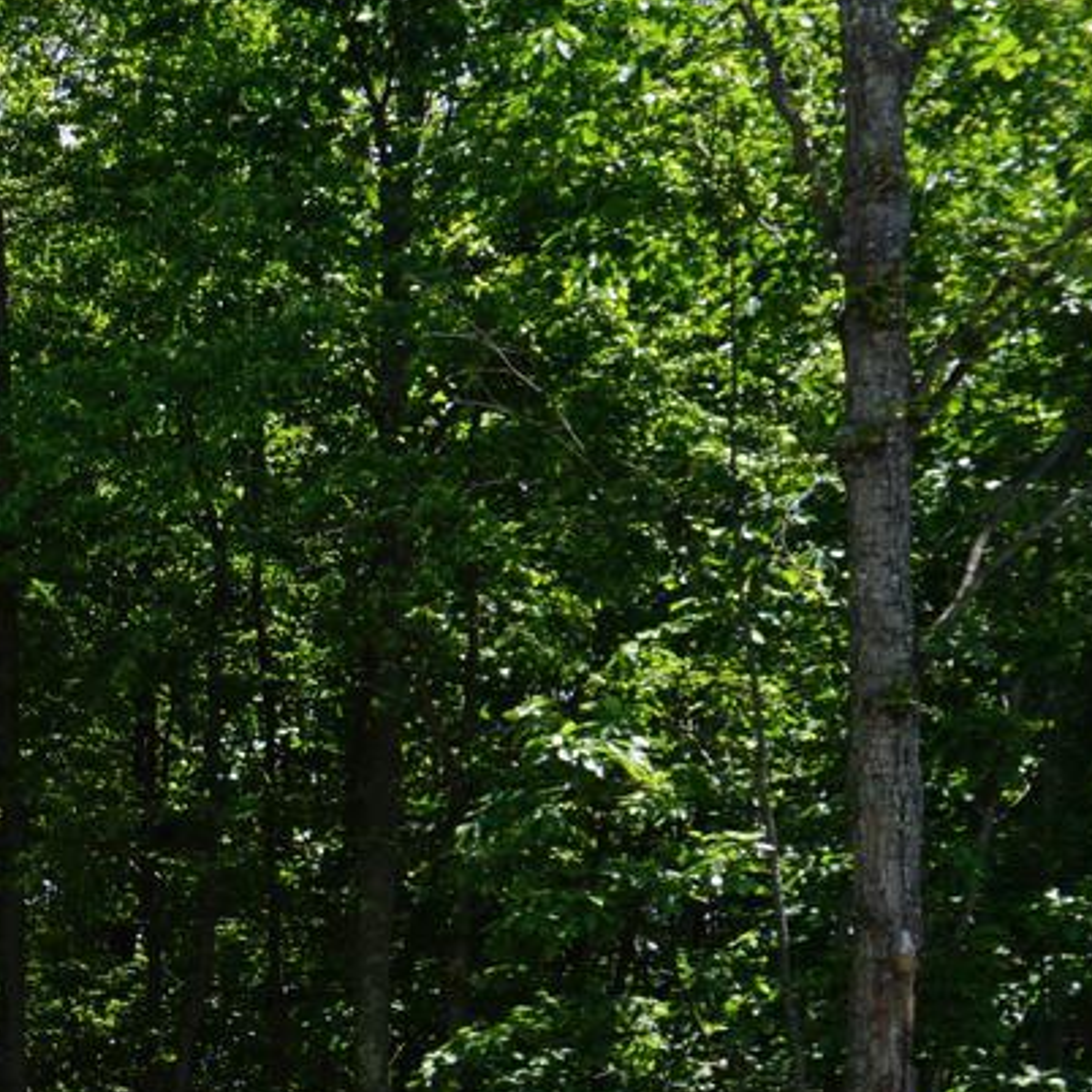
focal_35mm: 130
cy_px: 1115
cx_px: -1307
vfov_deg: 13.2
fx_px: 4640
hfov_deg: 11.6
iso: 100
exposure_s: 1/100
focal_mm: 20
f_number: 9
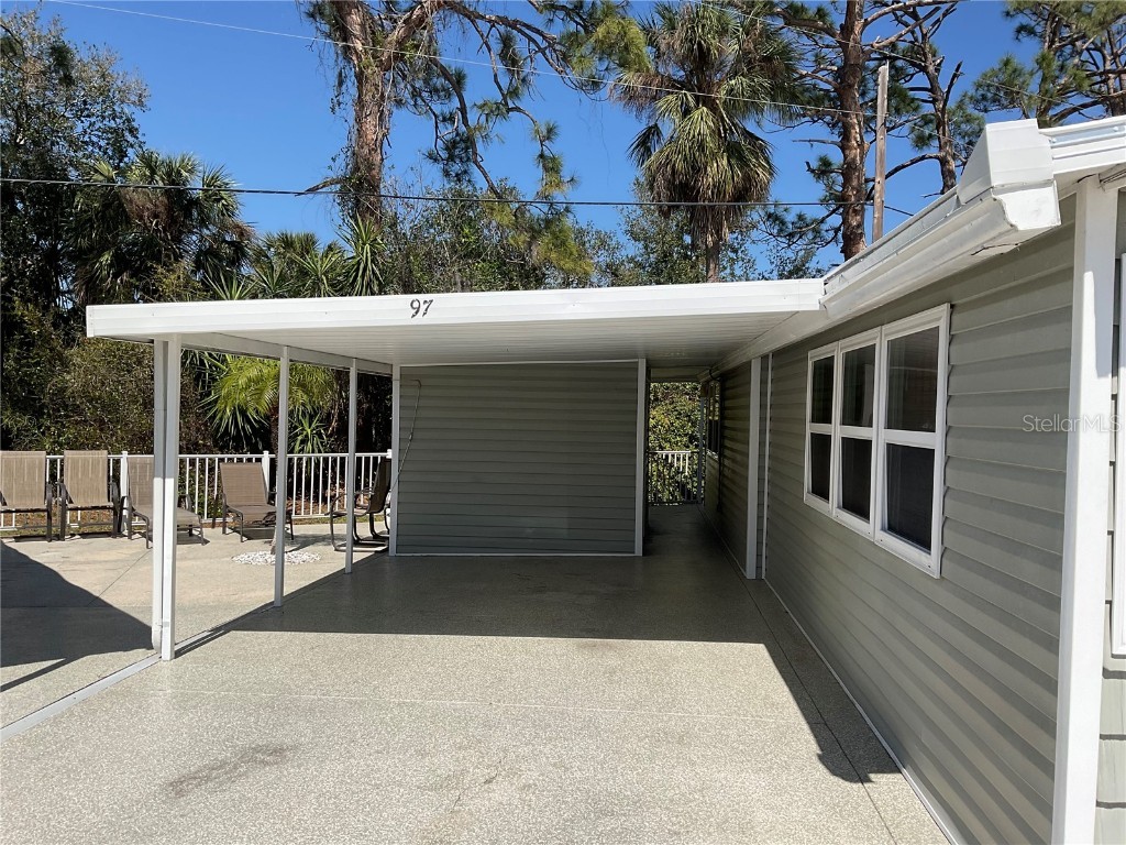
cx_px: 563
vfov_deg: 48.2
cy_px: 422
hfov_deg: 61.7
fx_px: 943
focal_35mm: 29
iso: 16
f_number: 1.8
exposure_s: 1/3322
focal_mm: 3
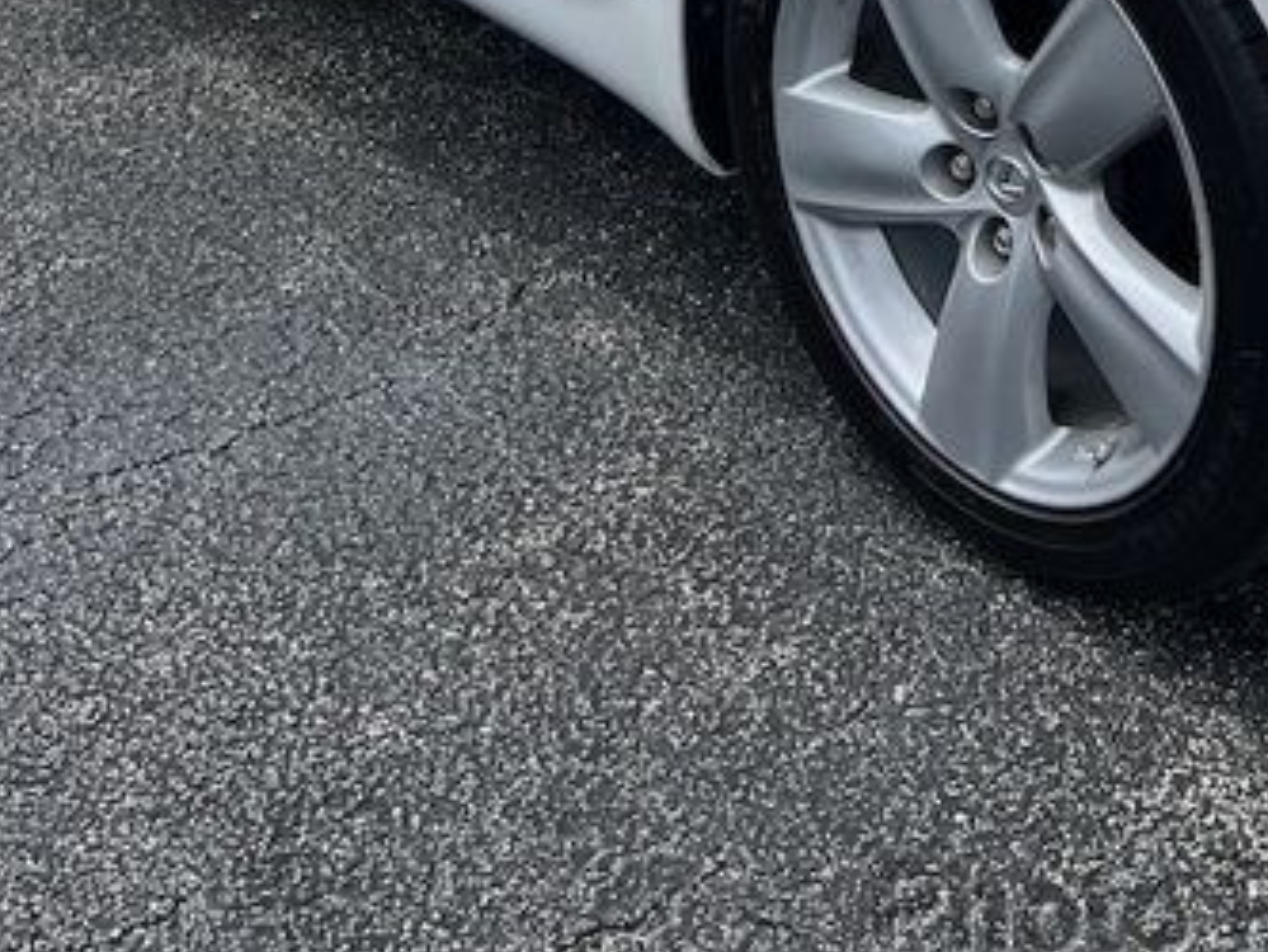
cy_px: -423
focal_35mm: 80
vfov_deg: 16.9
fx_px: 2931
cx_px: 1295
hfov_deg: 23.3
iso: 50
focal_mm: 5.7
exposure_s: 1/4630
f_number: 1.5
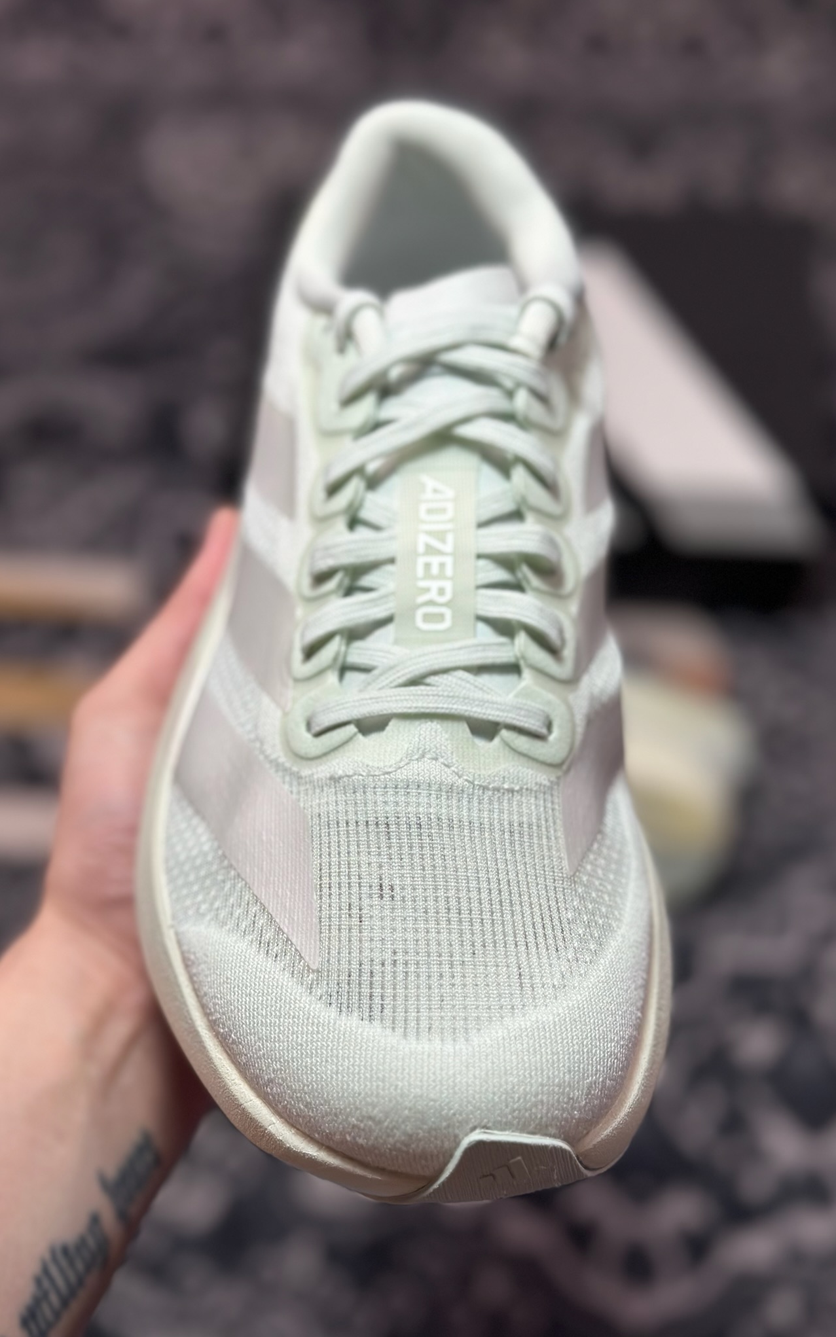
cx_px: 418
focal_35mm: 51
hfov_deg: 25.3
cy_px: 668
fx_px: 1859
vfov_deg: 39.6
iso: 80
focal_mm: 6.86
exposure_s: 1/1009
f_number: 1.78
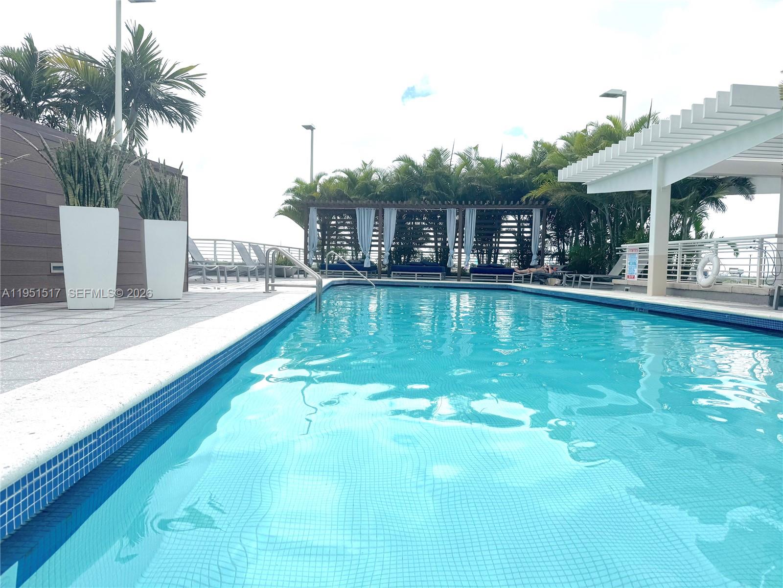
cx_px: 392
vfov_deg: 56.8
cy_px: 294
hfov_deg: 71.6
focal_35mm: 24
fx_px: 543
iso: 80
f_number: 1.78
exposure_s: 1/7937
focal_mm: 6.76
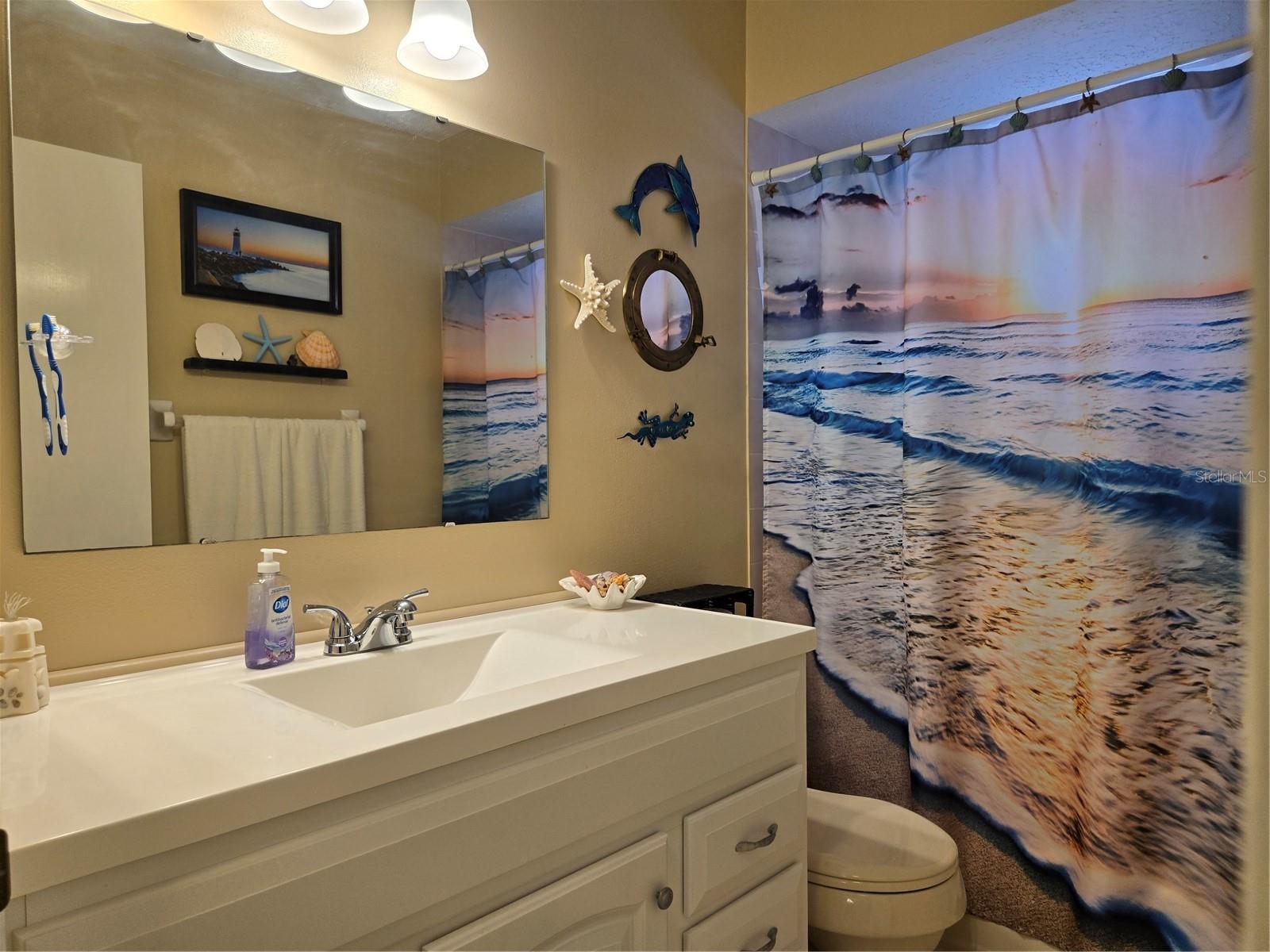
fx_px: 844
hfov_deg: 73.9
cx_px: 635
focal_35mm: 23
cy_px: 476
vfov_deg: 58.9
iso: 64
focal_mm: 5.4
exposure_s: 1/120
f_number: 1.8
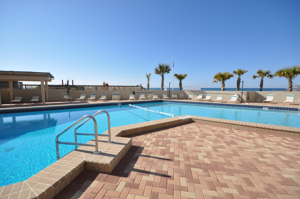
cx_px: 150
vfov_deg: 77.2
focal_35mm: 15
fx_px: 125
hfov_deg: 100.5
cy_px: 100
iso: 200
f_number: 10
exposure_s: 1/400
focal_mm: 10
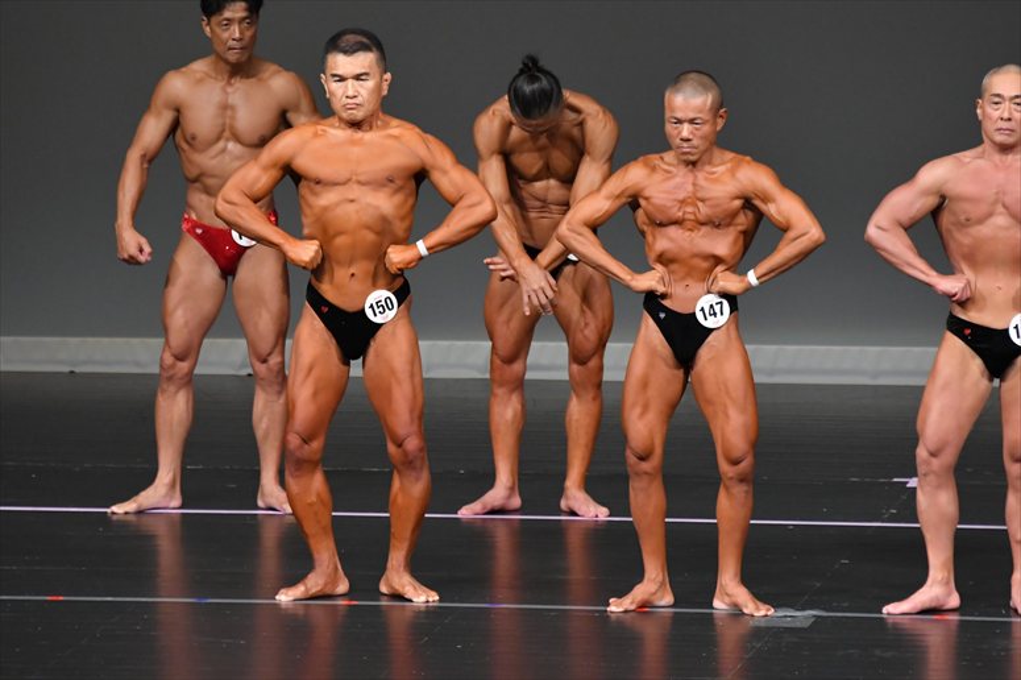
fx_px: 9780
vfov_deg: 4.0
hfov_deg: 6.0
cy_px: 340
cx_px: 510
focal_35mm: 345
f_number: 5.6
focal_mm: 230
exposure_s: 1/400
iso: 4000
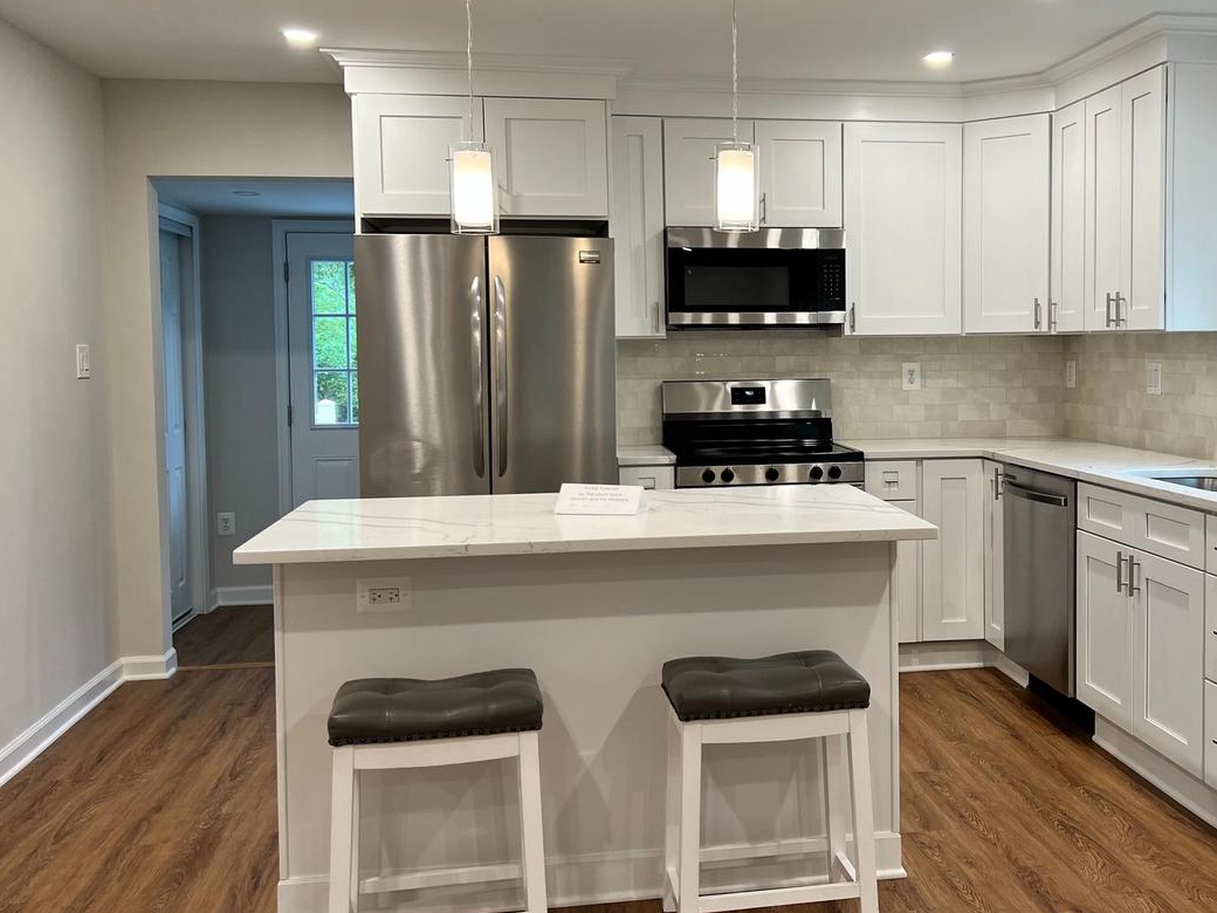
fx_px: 1266
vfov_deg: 39.6
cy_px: 394
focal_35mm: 36
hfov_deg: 50.7
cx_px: 778
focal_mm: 5.7
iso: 125
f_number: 1.5
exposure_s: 1/120
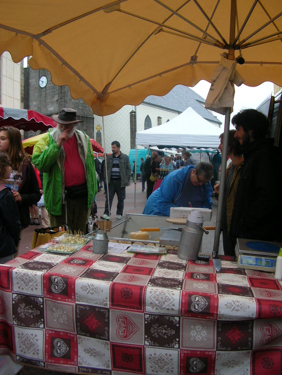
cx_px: 141
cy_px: 188
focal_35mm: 35
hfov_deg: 40.7
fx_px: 380
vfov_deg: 52.6
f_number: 2.8
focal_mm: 5.8
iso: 50
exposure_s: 1/70.6
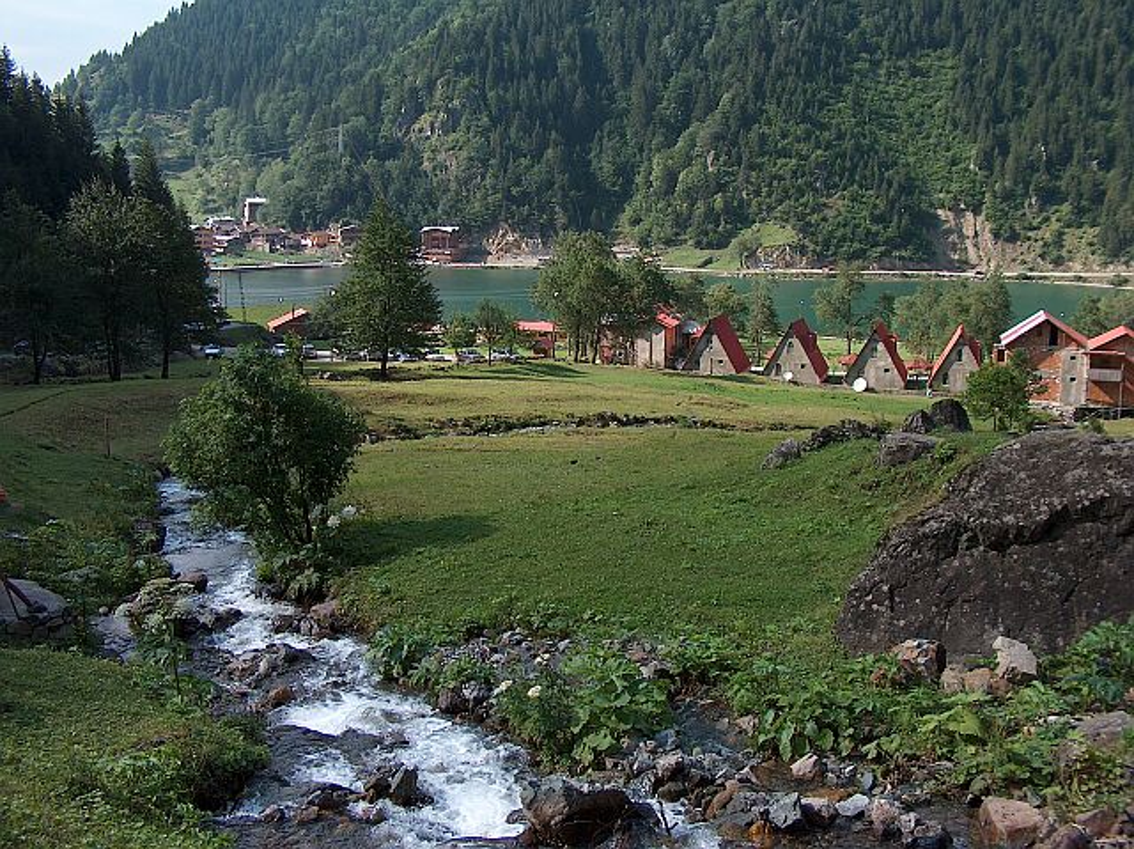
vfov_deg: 38.6
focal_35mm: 37
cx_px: 567
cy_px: 424
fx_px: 1211
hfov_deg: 50.2
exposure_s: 1/254
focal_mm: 7.6
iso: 100
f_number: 4.8
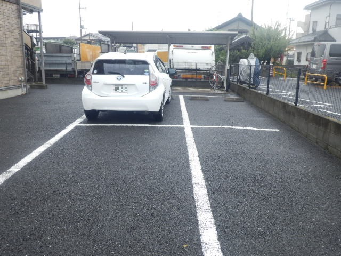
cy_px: 128
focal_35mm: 37
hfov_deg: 50.1
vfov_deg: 38.7
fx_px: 364
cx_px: 170
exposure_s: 1/40
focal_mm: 6.6
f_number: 3.9
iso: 200
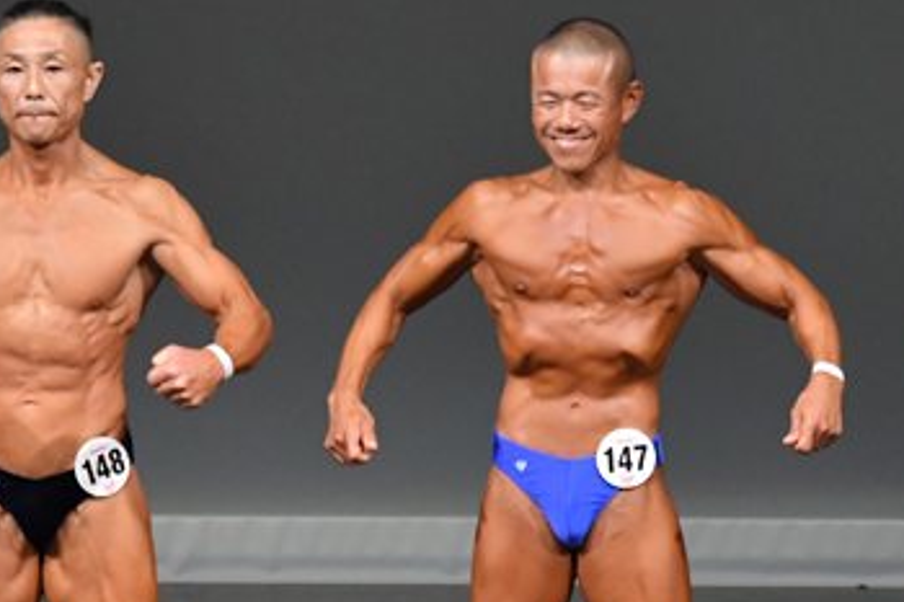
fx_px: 17518
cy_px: 475
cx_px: 415
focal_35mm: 698
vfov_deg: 2.0
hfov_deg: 3.0
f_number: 5.6
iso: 4000
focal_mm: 210
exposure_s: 1/400
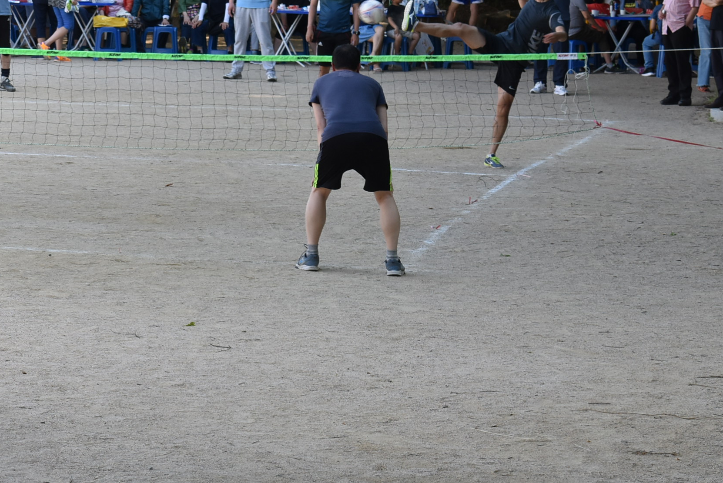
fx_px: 3799
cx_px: 411
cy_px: 190
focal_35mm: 189
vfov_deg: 7.3
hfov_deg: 10.9
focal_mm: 70
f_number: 7.1
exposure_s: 1/200
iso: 400
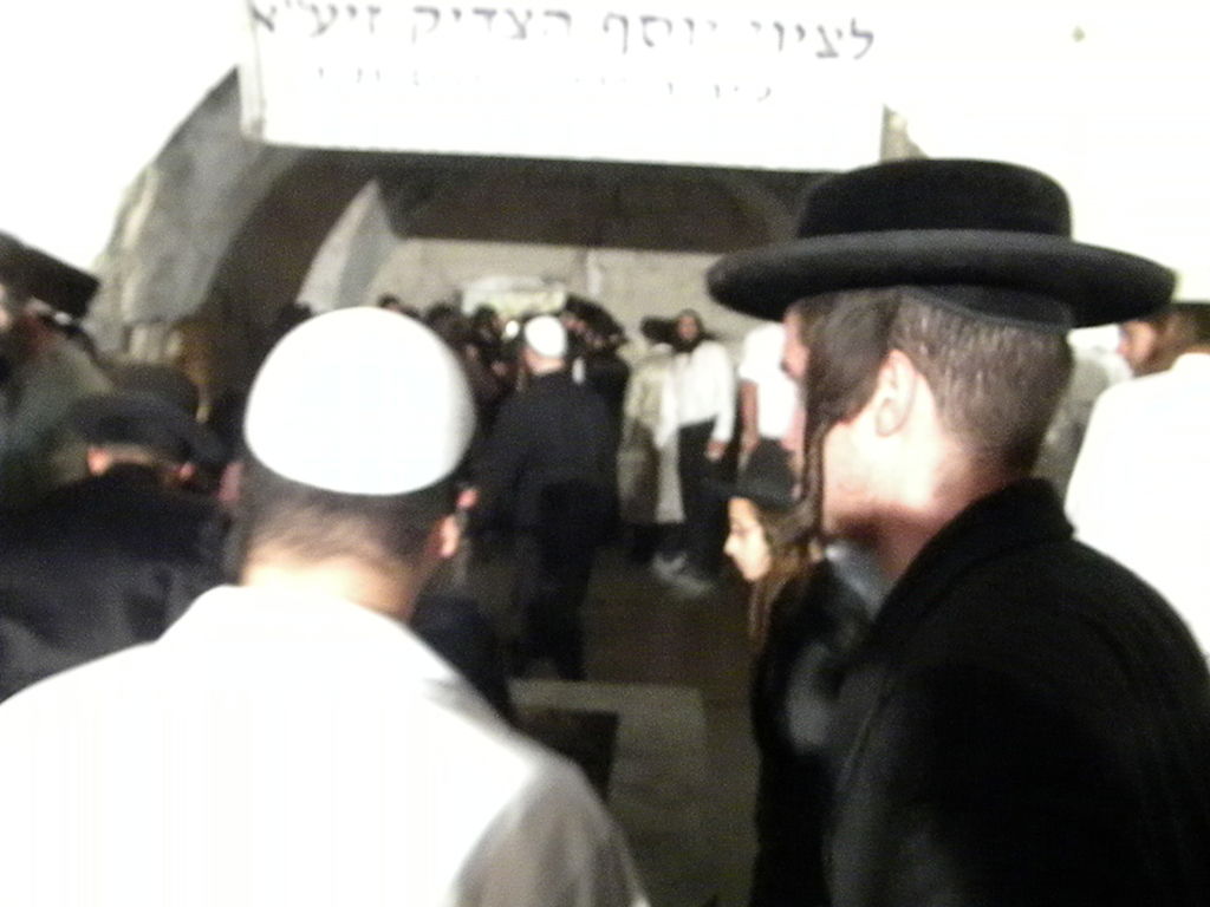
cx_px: 605
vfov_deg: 49.7
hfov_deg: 63.4
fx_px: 979
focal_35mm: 28
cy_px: 454
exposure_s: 1/39.4
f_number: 3.5
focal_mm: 5
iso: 3200
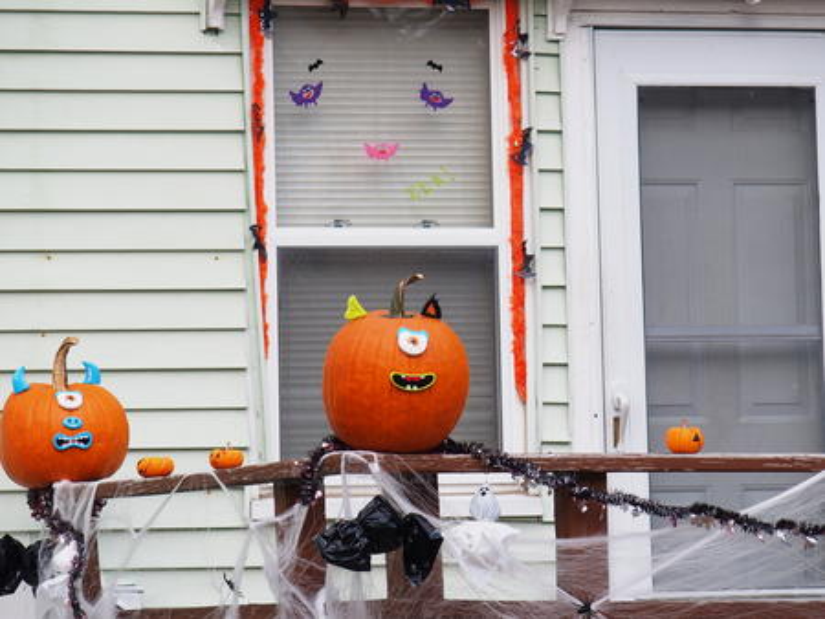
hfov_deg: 9.0
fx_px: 5246
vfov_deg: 6.8
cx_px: 412
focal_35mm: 220
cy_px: 310
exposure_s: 1/500
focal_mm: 46.7
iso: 100
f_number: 3.5
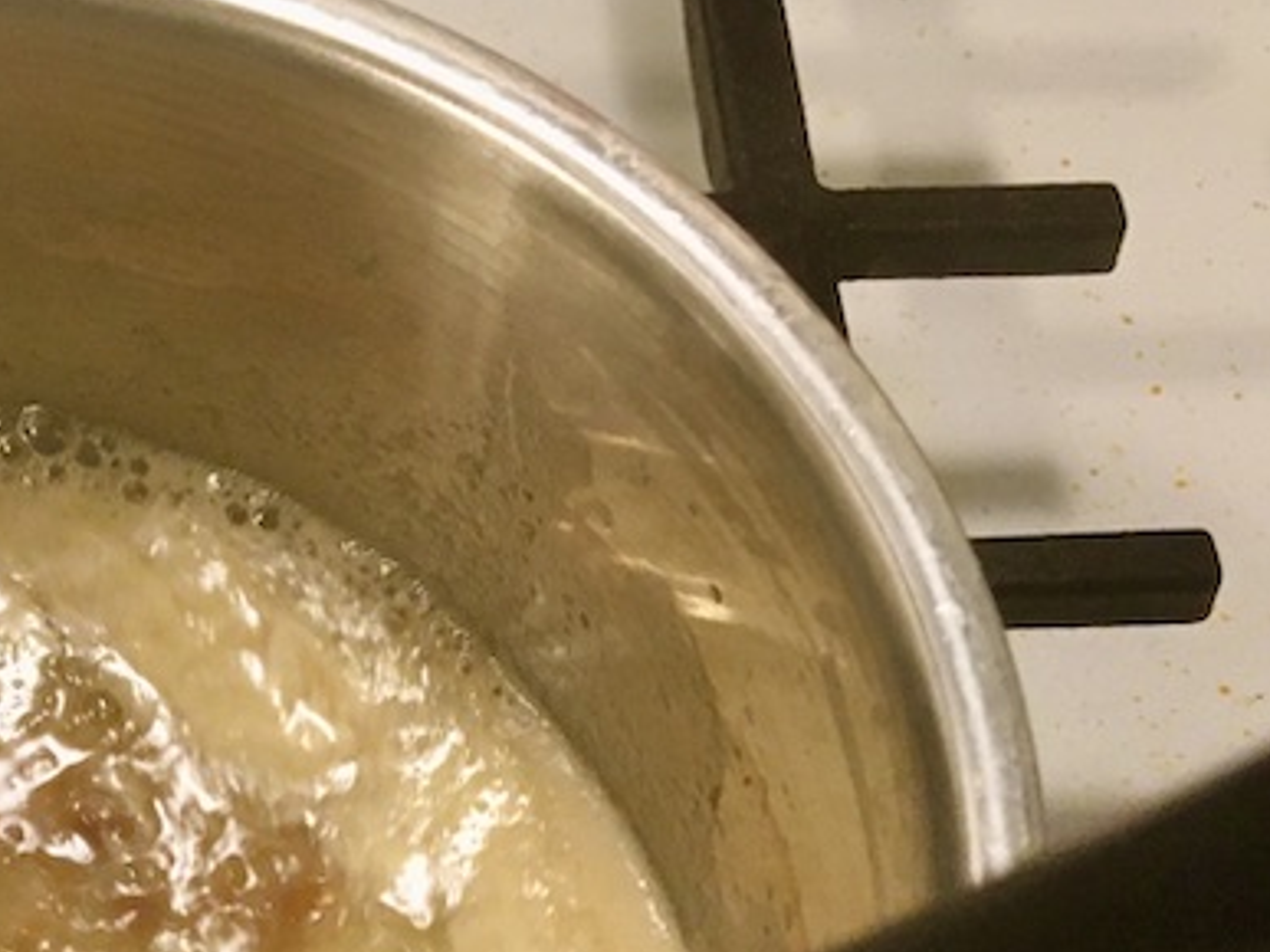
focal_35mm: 75
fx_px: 2751
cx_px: 75
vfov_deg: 18.7
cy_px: 1106
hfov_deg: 25.0
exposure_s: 1/30
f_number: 2.2
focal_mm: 4.15
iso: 125
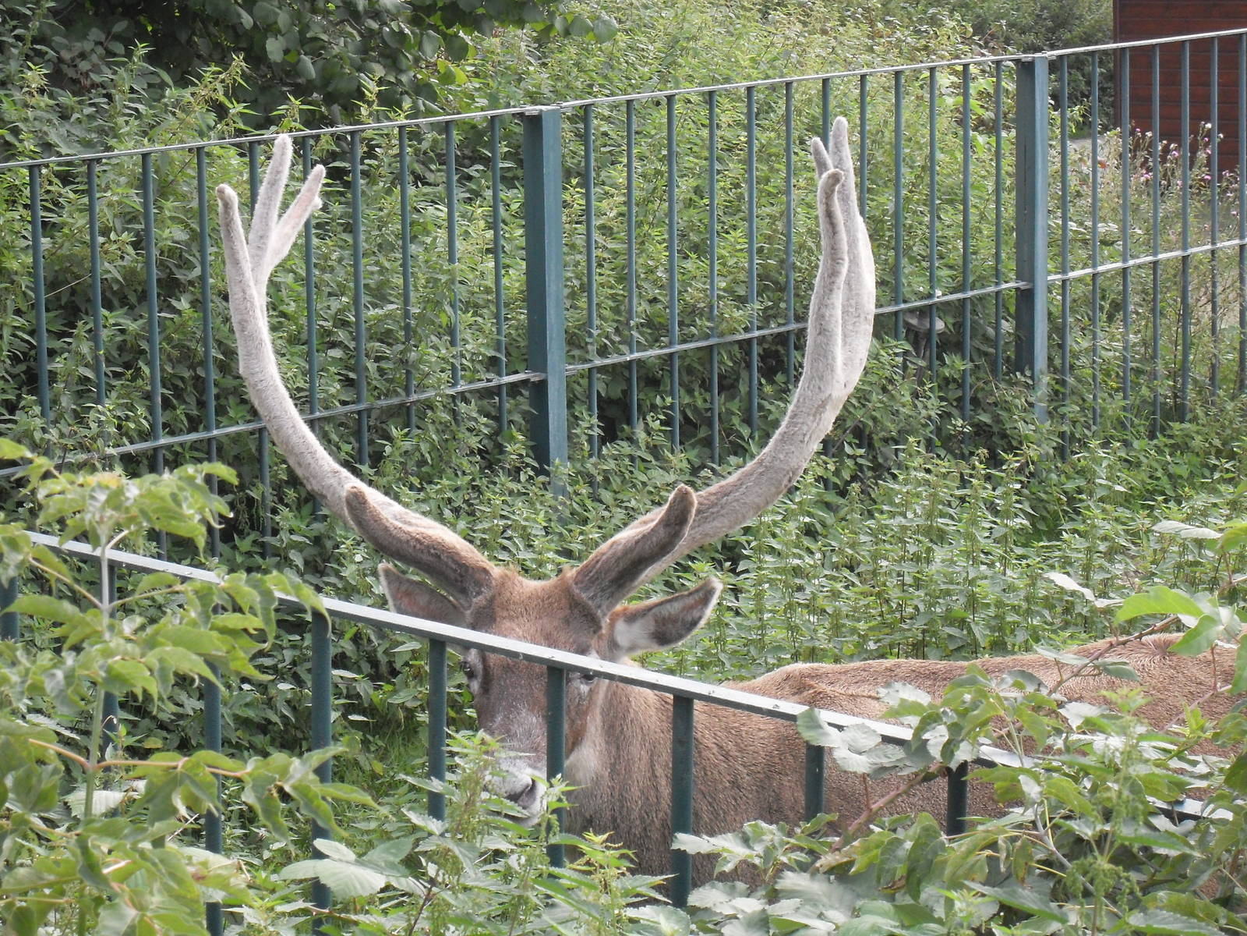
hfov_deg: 17.7
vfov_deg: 13.3
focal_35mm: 111
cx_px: 624
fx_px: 3999
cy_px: 468
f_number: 5.2
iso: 160
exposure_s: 1/90
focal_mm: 18.1
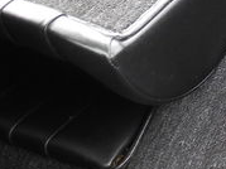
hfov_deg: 13.9
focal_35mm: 120
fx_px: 783
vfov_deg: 12.0
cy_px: -47
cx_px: 453
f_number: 2.8
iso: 144
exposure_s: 1/30
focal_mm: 6
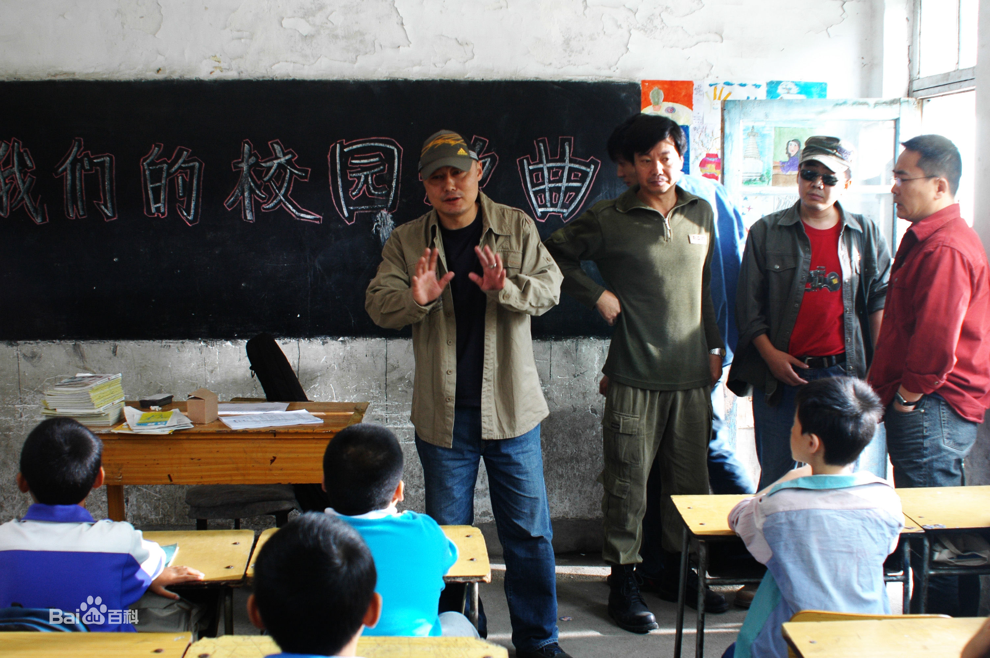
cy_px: 329
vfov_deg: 31.8
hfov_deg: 46.4
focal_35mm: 42
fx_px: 1154
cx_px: 495
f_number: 5.6
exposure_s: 1/50
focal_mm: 28
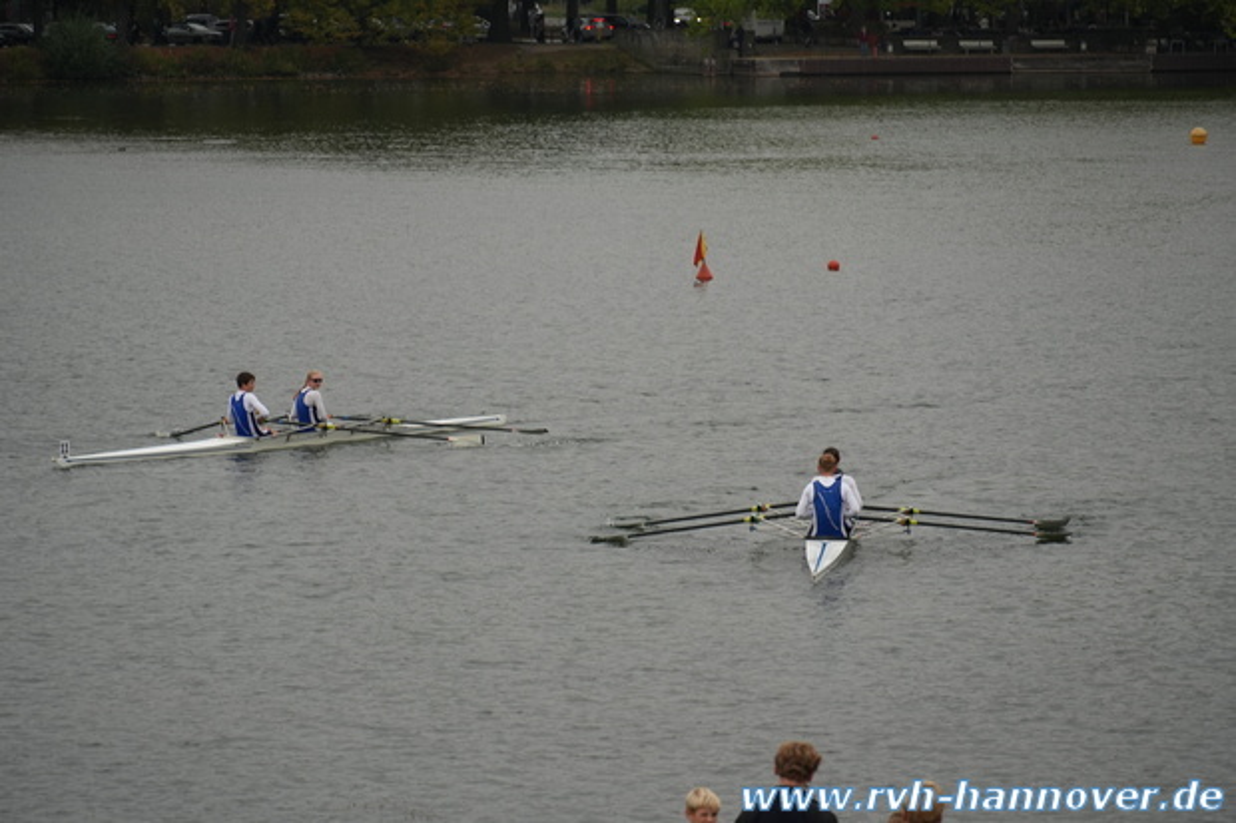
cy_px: 412
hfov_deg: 10.2
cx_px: 618
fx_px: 6950
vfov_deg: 6.8
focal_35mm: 202
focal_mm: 135
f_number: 5.6
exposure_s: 1/250
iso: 250
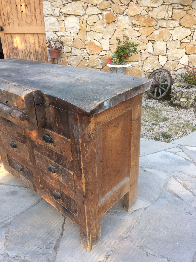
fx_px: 219
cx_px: 98
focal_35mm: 29
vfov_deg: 61.7
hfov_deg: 48.2
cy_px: 131
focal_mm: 4.15
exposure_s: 1/100
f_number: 2.2
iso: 50
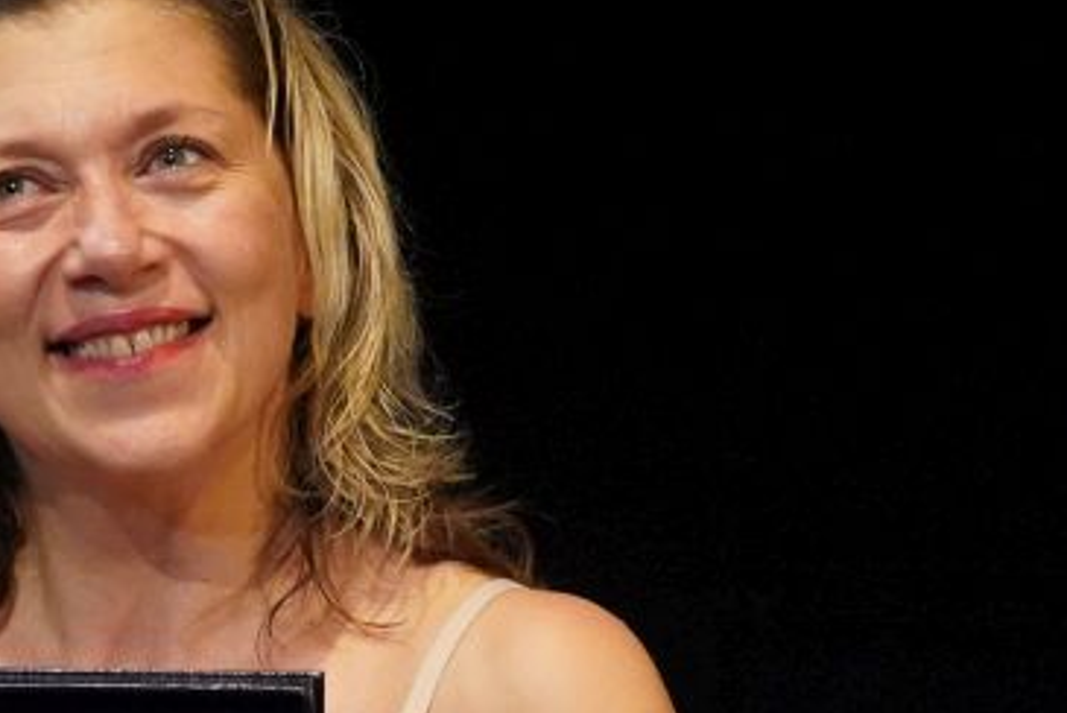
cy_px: 665
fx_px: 7386
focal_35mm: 249
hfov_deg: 8.2
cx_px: 96
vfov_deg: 5.5
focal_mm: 61
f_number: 4
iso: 5000
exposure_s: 1/250
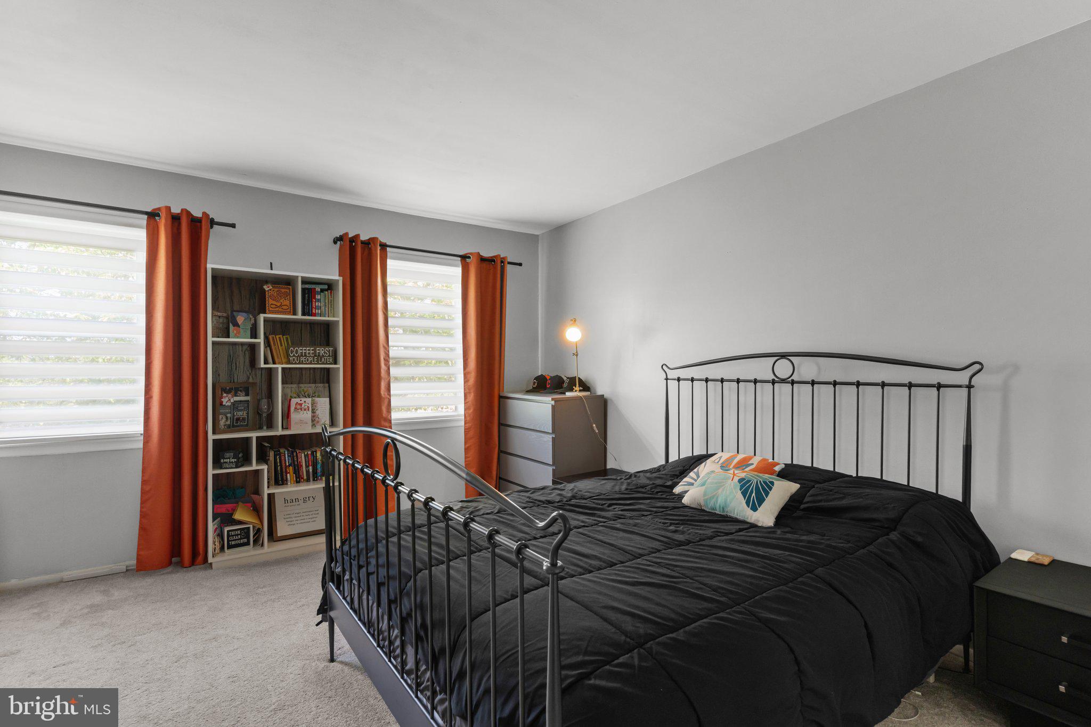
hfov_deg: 93.3
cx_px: 546
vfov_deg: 70.4
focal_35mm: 17
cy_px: 364
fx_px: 515
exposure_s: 1/2
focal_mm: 17
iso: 640
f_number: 8
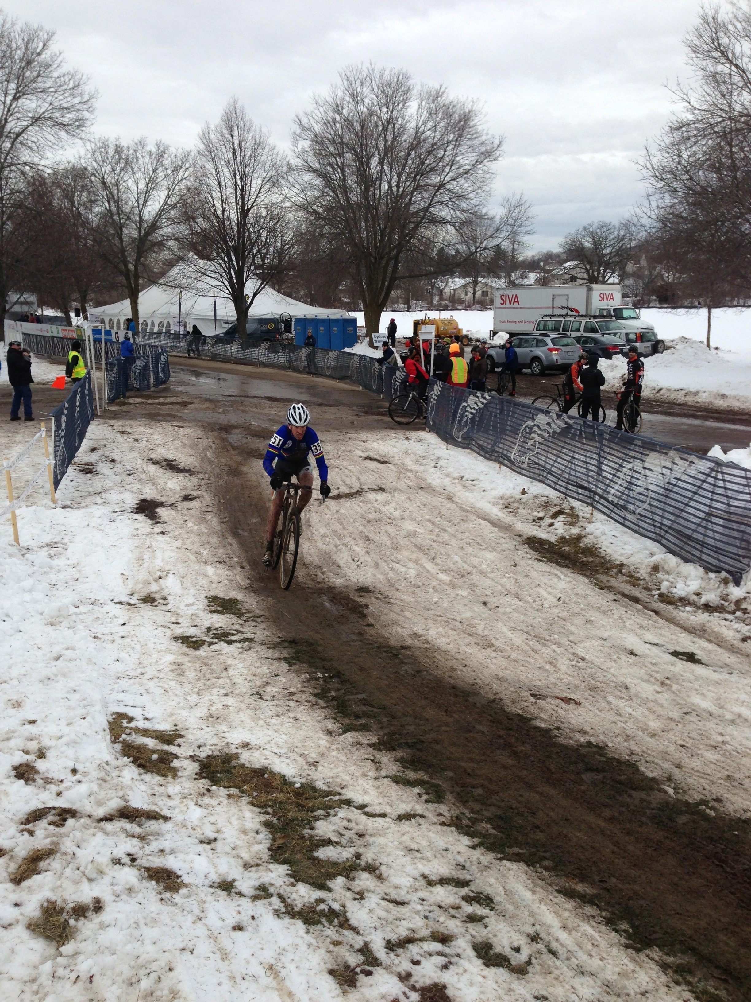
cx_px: 376
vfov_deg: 55.4
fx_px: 955
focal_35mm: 33
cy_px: 501
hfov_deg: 42.9
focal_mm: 4.13
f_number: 2.4
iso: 50
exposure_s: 1/376
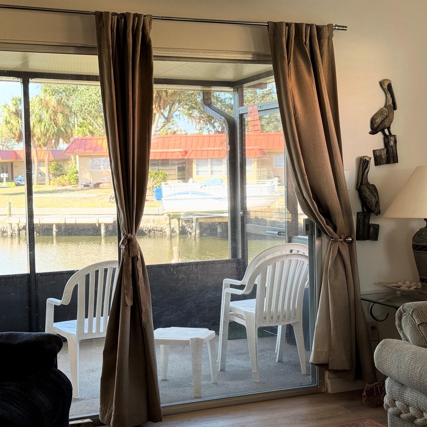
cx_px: 216
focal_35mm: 57
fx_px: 795
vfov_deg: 30.0
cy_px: 214
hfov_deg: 30.0
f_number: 1.78
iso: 100
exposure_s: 1/102
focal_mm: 6.76
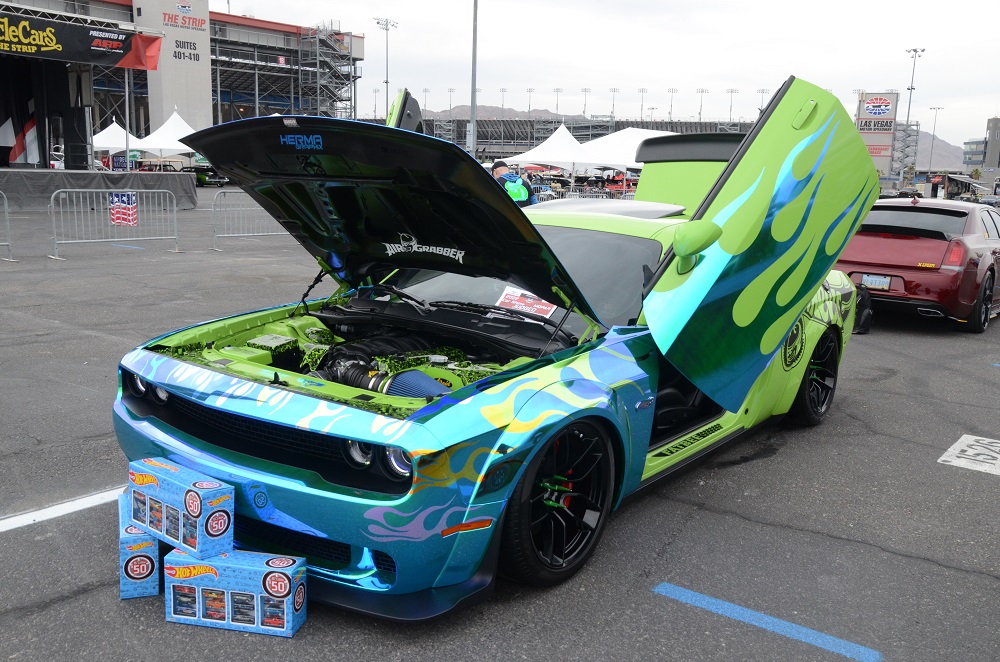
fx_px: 915
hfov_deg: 57.3
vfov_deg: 39.8
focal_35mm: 33
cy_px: 331
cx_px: 500
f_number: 10
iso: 1000
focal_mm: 22
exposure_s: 1/400
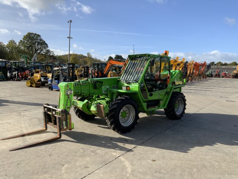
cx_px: 119
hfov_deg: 61.7
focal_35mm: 29
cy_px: 90
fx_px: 199
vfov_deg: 48.2
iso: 16
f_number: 1.8
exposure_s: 1/1730
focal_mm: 3
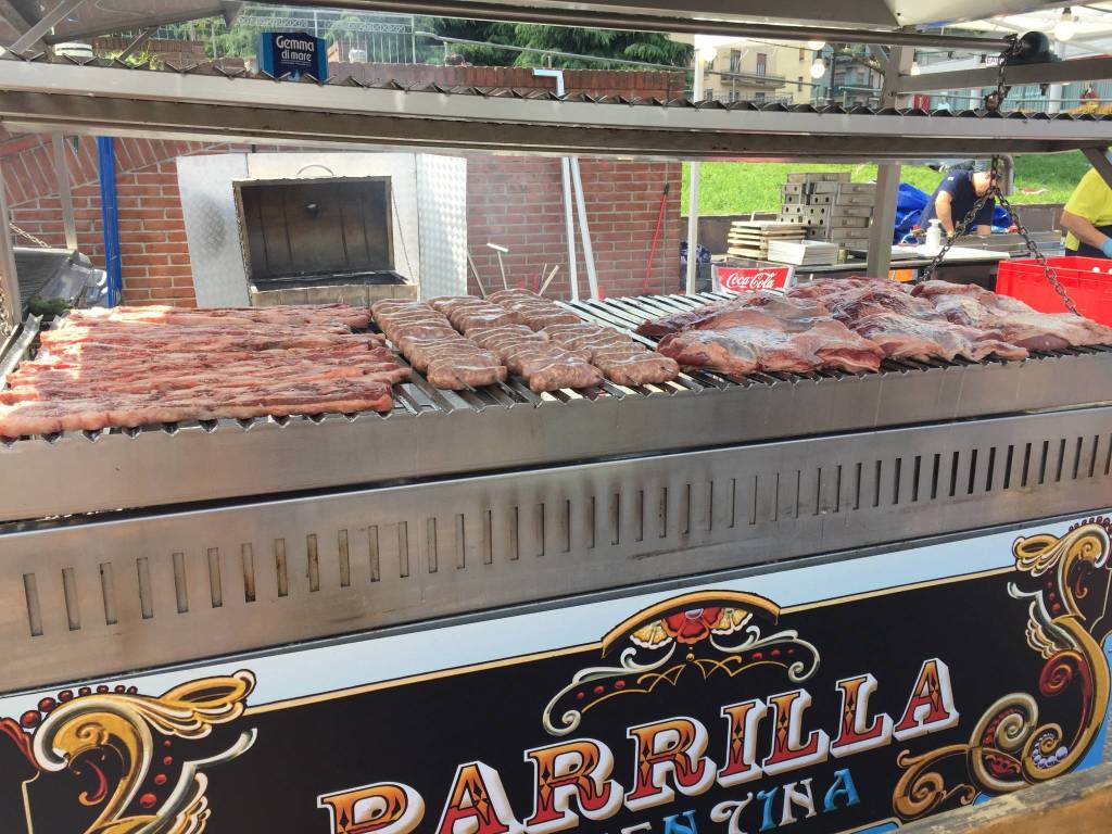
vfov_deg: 48.2
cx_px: 556
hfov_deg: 61.7
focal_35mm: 29
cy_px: 417
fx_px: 932
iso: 32
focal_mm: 4.15
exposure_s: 1/449
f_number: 2.2
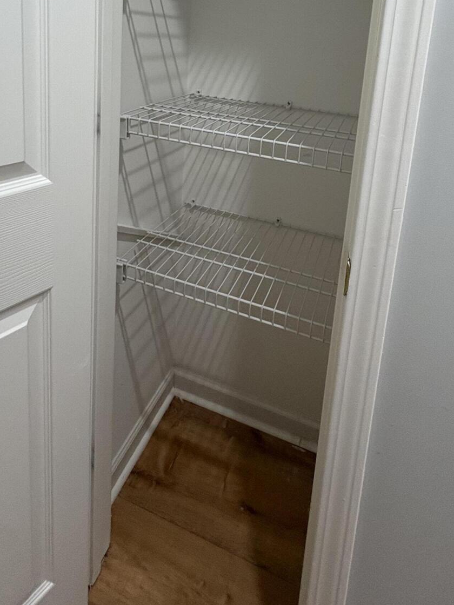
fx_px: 437
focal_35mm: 25
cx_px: 211
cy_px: 100
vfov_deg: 62.1
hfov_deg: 54.8
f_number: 2.2
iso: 250
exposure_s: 1/60
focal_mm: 2.22
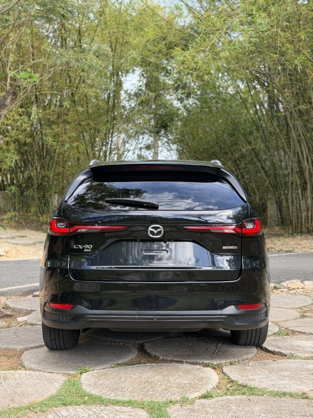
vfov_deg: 39.7
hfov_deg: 30.3
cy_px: 209
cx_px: 156
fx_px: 579
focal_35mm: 48
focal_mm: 6.76
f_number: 1.78
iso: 80
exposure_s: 1/557
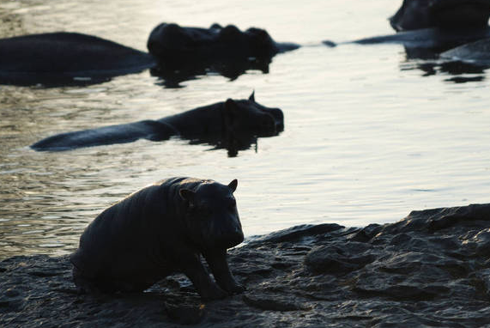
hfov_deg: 2.8
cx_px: 281
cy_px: 188
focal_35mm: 736
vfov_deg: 1.9
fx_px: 10028
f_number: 5.6
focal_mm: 400
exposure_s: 1/400
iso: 180
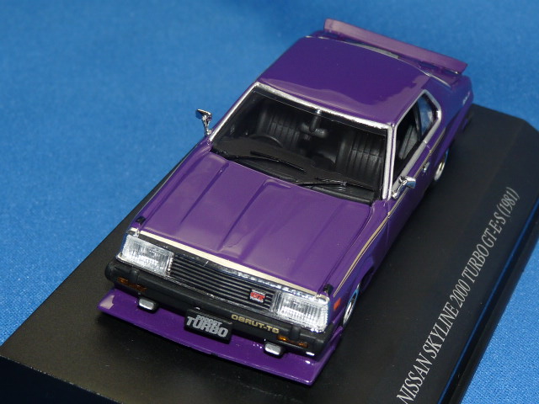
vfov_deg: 13.8
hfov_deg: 18.4
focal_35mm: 107
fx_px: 1666
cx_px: 270
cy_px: 202
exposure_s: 1/30
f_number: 4
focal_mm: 10.8
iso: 100
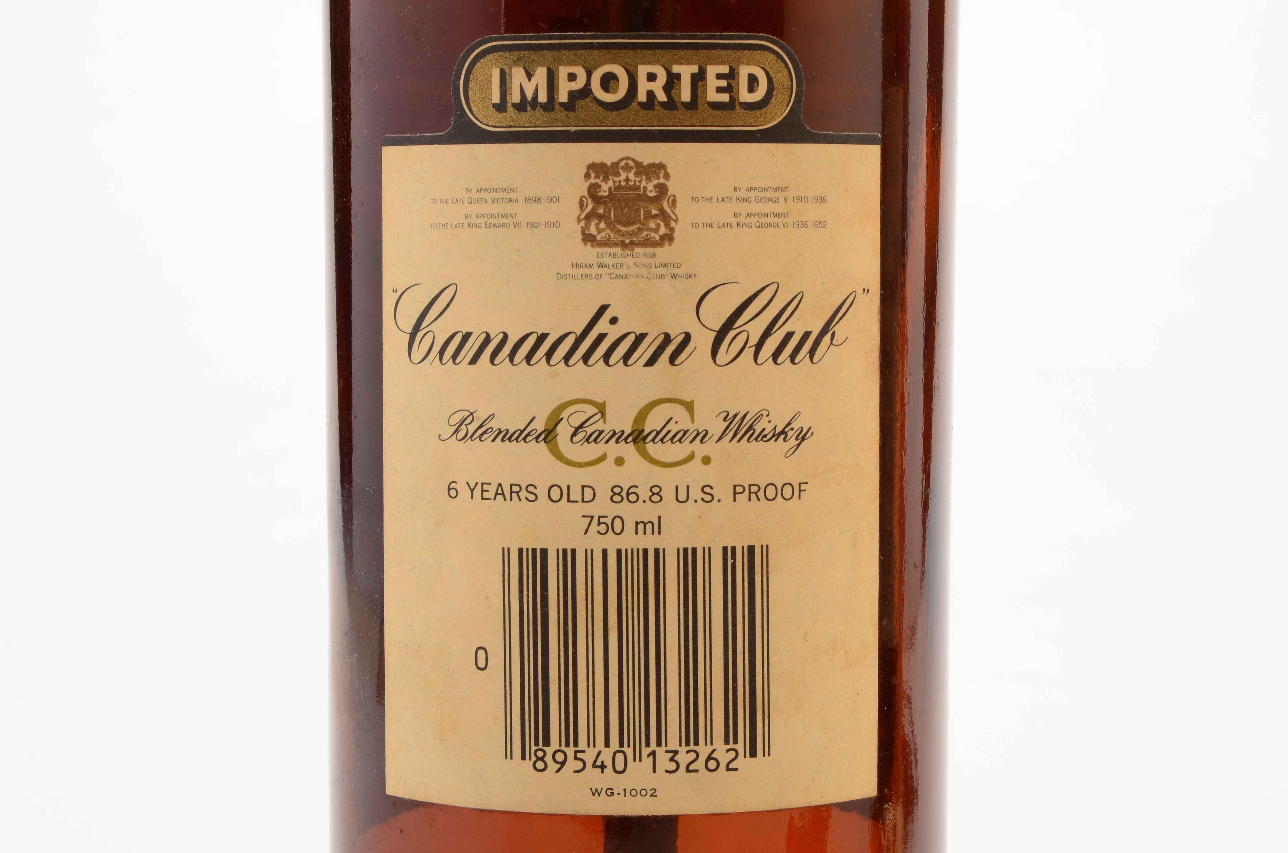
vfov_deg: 16.5
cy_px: 426
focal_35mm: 82
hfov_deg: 24.7
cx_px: 644
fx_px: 2946
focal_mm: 55
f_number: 20
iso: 100
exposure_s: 1/160
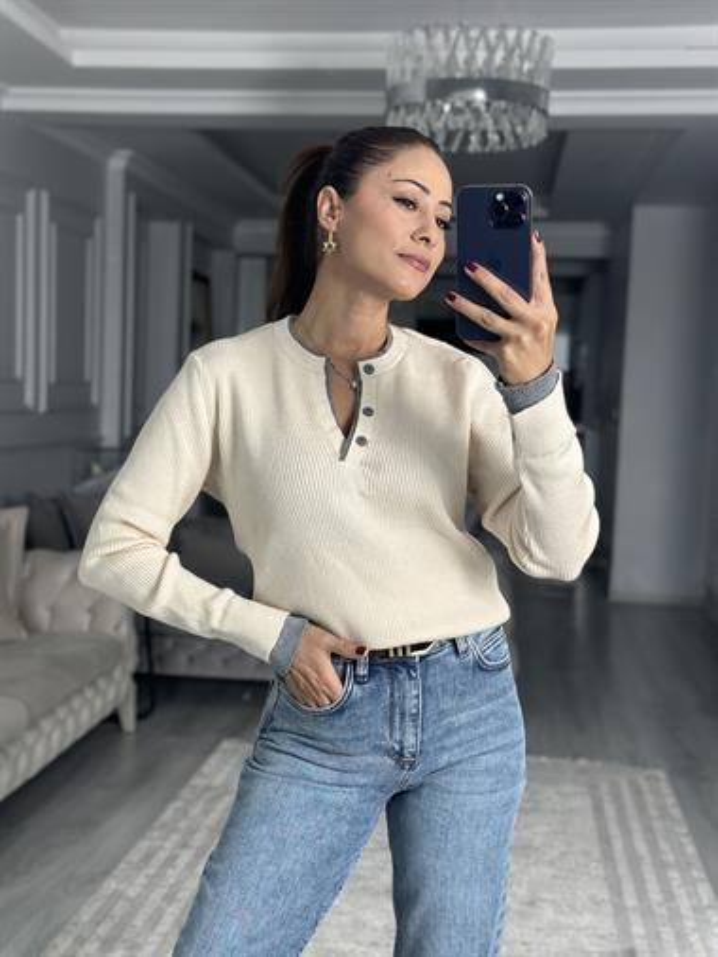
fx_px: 1326
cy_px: 478
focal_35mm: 48
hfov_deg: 30.3
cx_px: 359
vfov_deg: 39.6
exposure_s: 1/100
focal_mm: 6.86
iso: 200
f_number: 1.78
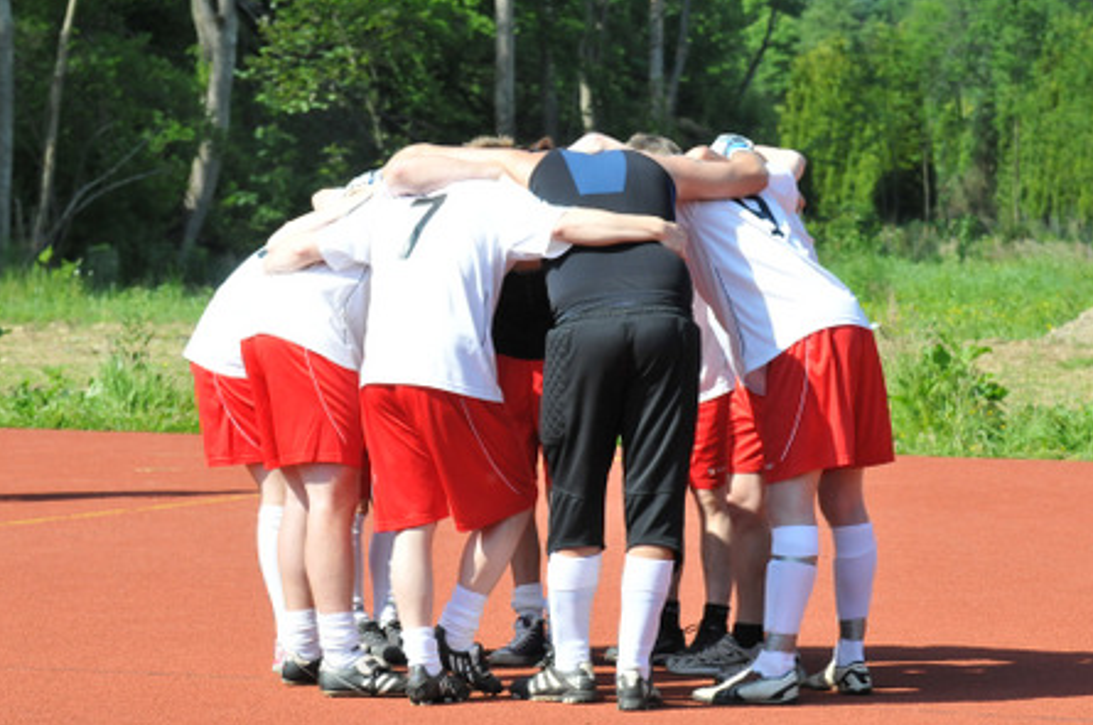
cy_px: 391
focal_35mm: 172
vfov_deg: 8.0
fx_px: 5213
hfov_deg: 12.0
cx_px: 511
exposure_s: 1/1000
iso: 900
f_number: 8
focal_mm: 102
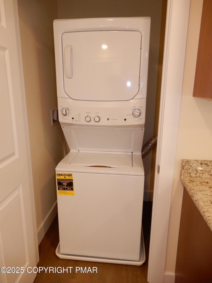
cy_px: 142
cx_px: 106
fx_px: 196
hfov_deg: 56.8
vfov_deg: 71.6
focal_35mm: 24
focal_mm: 4.3
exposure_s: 1/30
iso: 180
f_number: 3.4
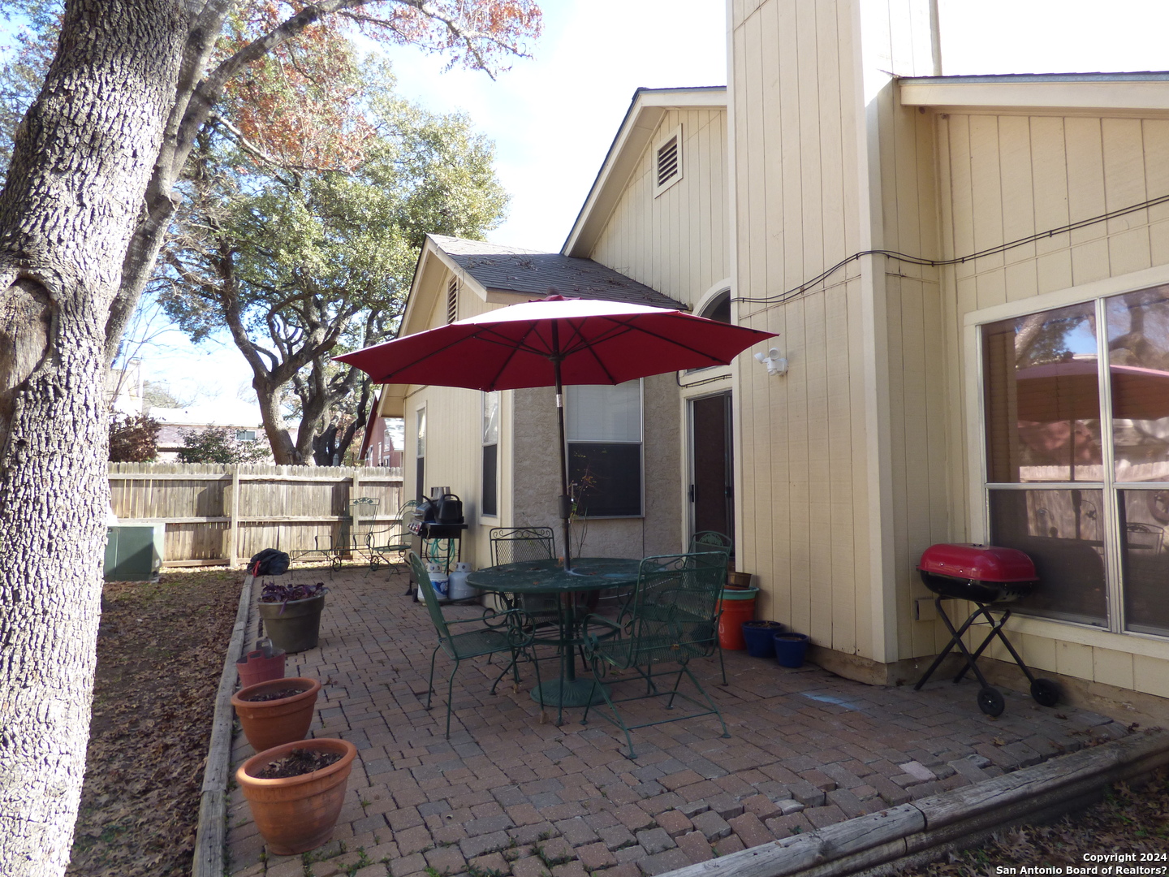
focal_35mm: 20
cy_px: 438
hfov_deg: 81.7
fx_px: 675
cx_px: 584
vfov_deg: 66.0
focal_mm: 3.58
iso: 100
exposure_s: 1/250
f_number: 2.8
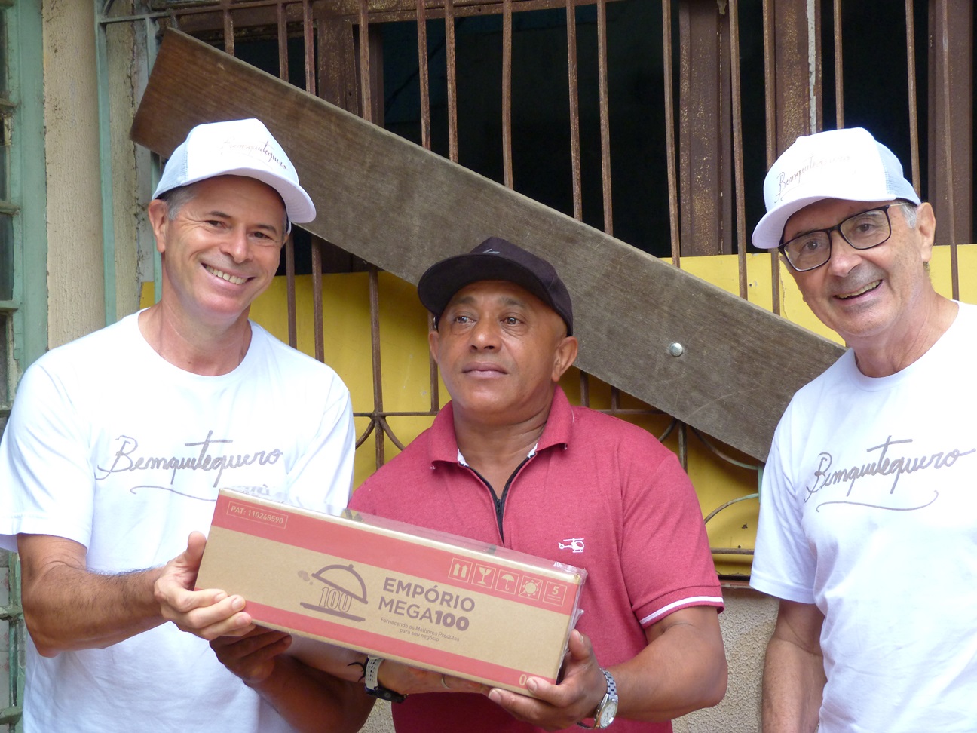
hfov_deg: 29.4
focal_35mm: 66
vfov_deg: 22.3
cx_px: 488
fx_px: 1863
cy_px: 366
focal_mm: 11.8
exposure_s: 1/60
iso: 200
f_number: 3.3
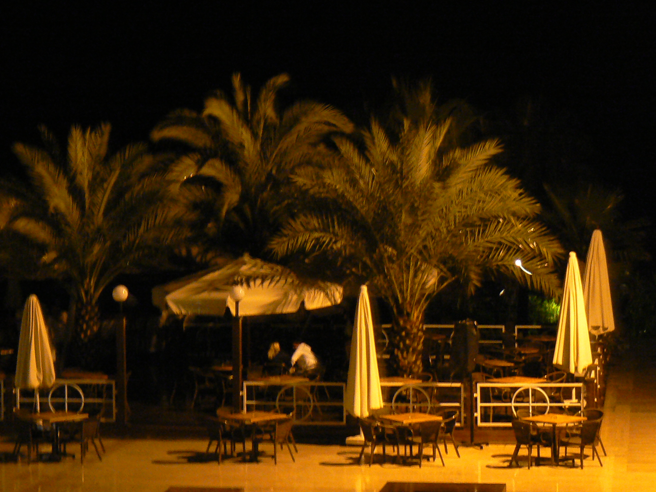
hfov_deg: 18.2
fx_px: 2047
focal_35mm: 108
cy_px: 246
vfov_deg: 13.7
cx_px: 320
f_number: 3.2
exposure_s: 1/2.5
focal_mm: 12.9
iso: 200
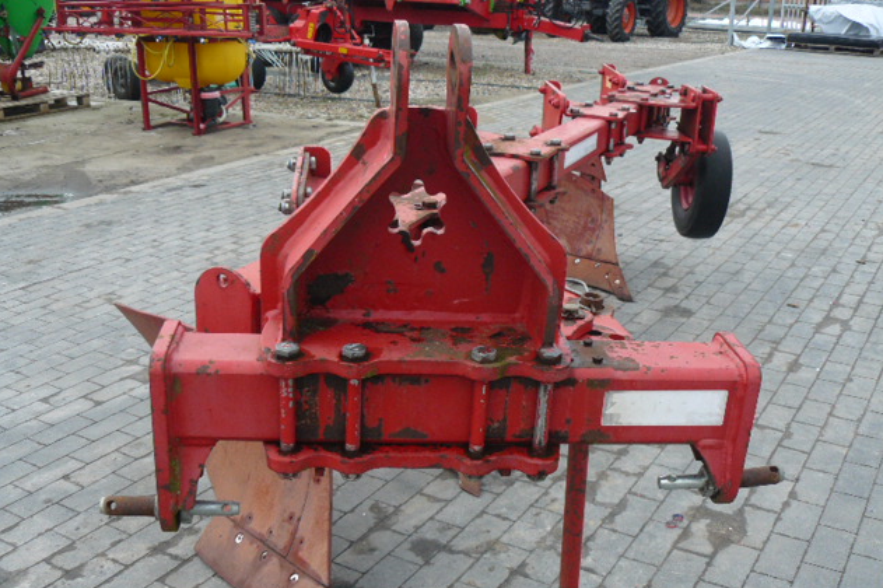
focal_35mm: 38
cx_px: 446
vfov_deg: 35.0
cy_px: 326
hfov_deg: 50.7
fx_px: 932
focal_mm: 6
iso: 100
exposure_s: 1/100
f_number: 3.2
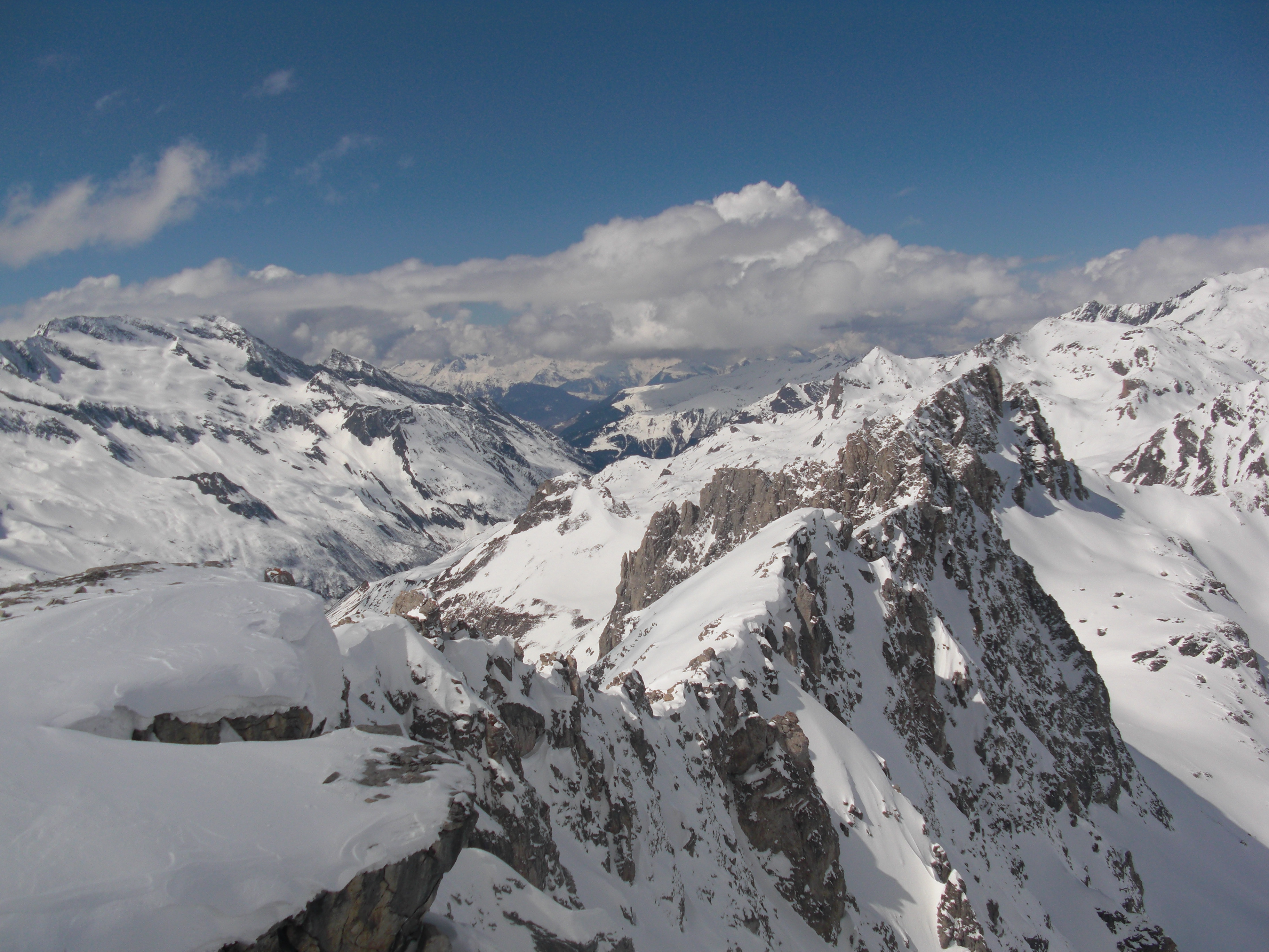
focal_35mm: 36
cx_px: 634
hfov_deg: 51.4
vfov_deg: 39.7
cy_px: 476
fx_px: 1320
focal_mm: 6.3
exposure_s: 1/640
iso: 50
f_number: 7.9
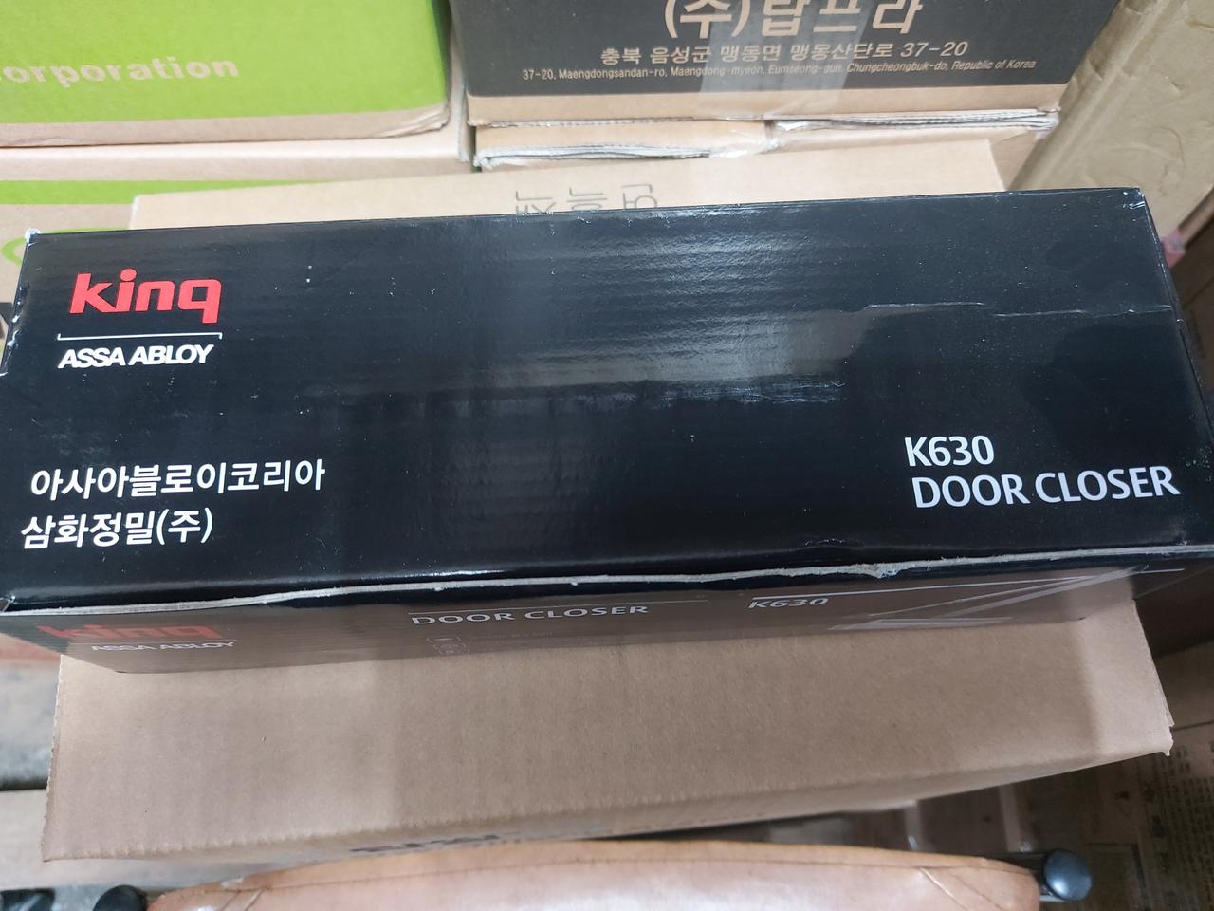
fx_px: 877
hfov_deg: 69.4
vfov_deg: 54.9
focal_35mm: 25
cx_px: 607
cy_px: 456
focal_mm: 4.58
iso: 500
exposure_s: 1/20
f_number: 2
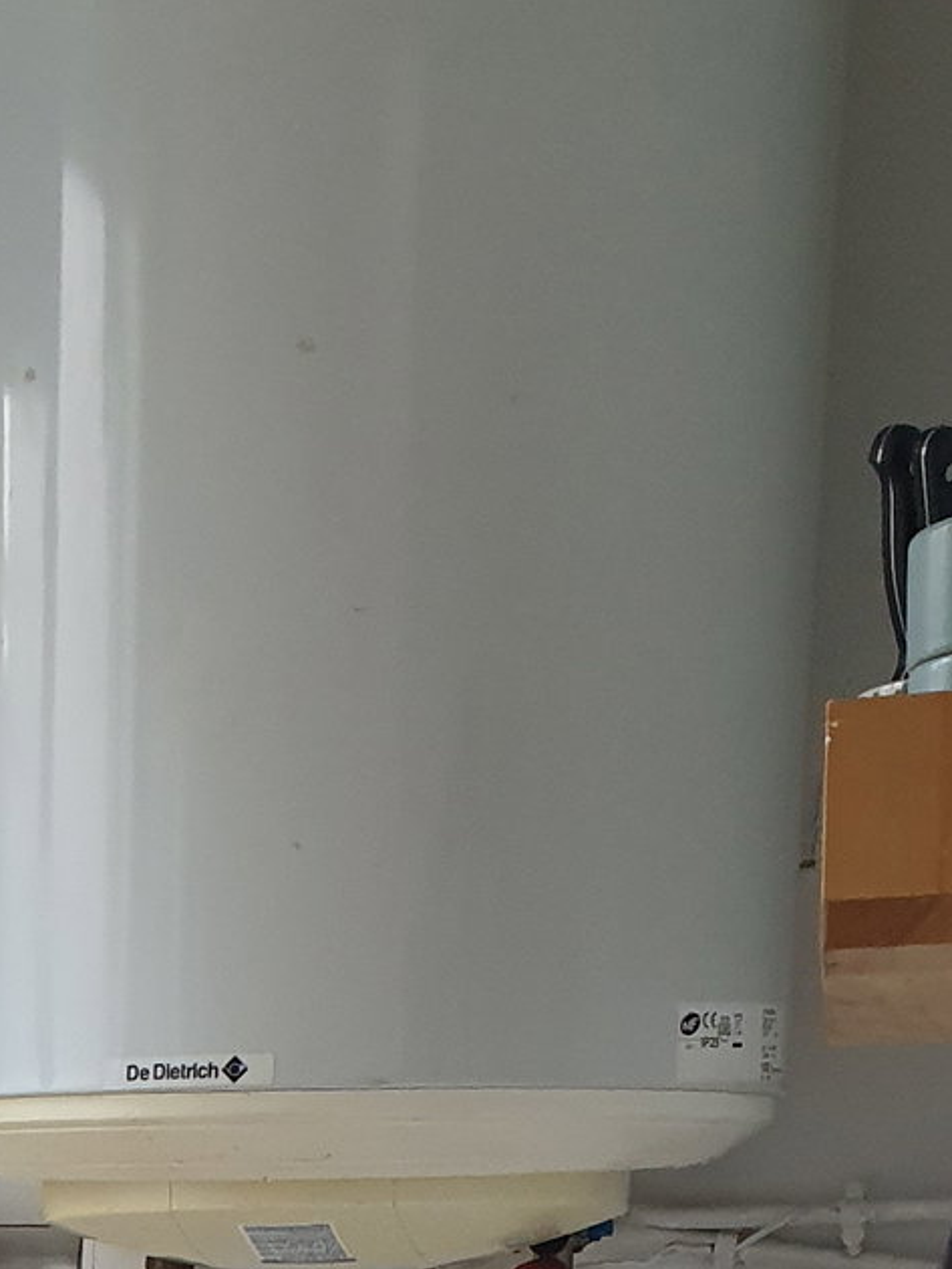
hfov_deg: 16.1
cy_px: 1935
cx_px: -203
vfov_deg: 19.3
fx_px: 3225
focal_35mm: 88
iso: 250
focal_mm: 4.32
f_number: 2.4
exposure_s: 1/100
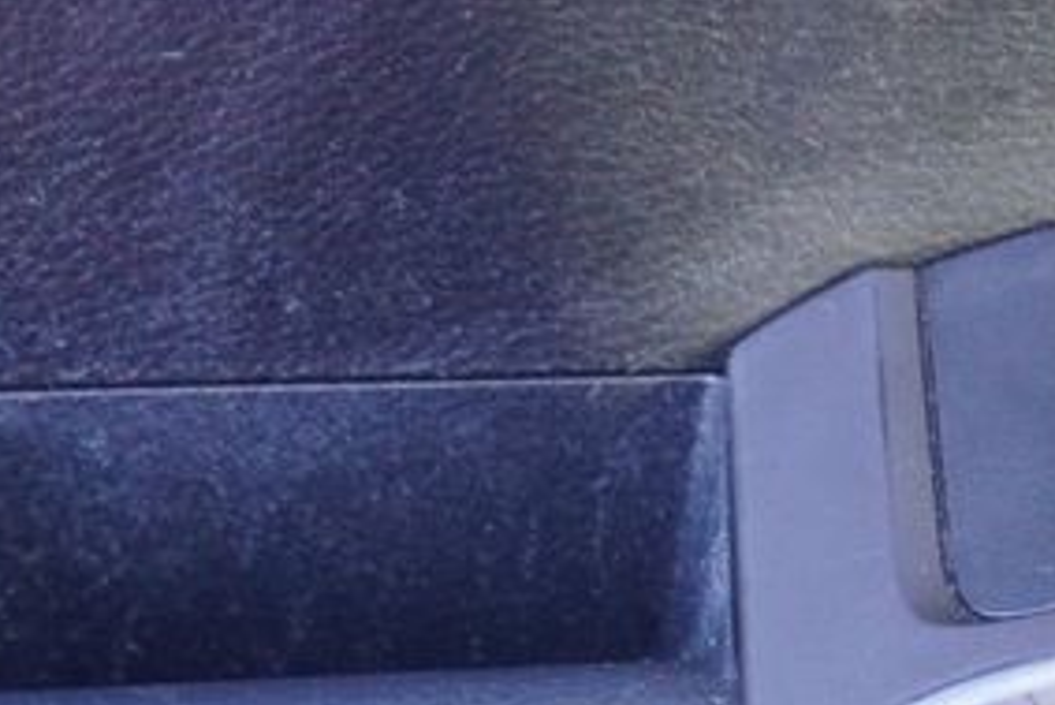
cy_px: 671
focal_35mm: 114
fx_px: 3337
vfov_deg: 11.9
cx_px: 1510
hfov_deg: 16.6
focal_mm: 21
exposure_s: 1/160
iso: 2000
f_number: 4
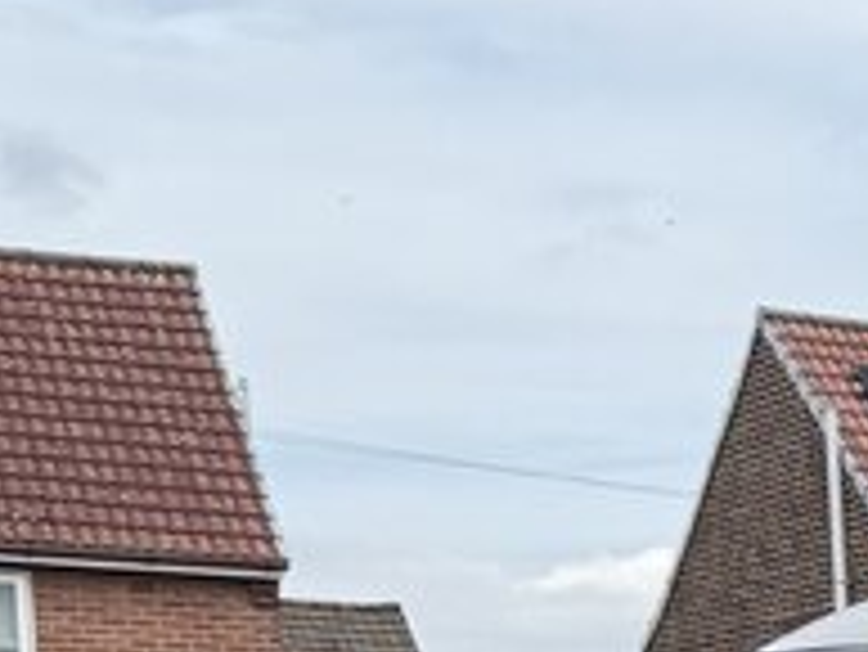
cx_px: 2298
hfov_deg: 10.2
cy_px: 1520
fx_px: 3989
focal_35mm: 159
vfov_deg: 8.6
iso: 80
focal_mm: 6.76
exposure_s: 1/2907
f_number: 1.78
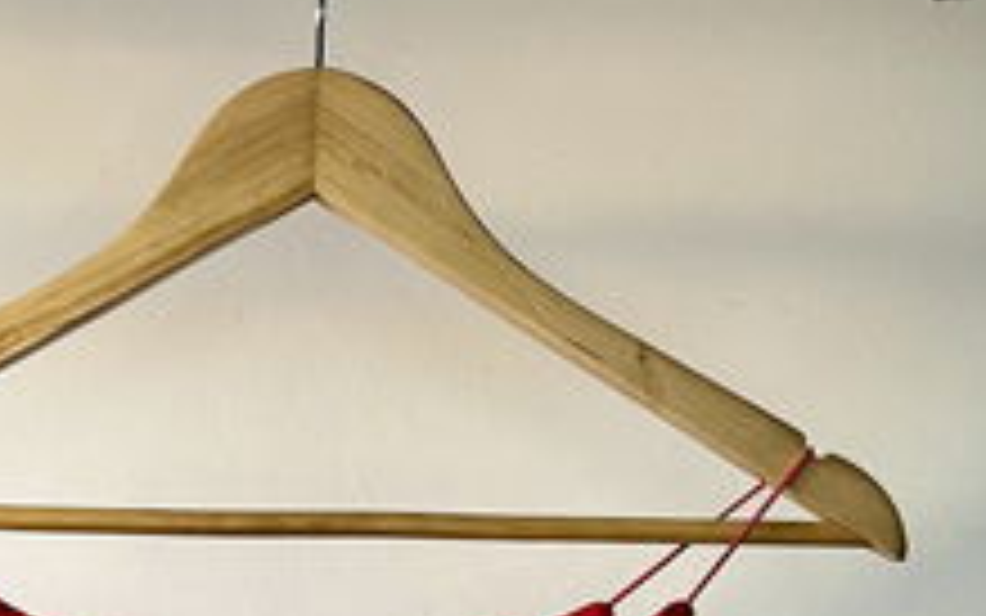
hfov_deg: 30.2
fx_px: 1801
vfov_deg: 17.3
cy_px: 946
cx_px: 279
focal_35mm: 67
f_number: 1.6
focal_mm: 5.1
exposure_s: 1/72
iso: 125
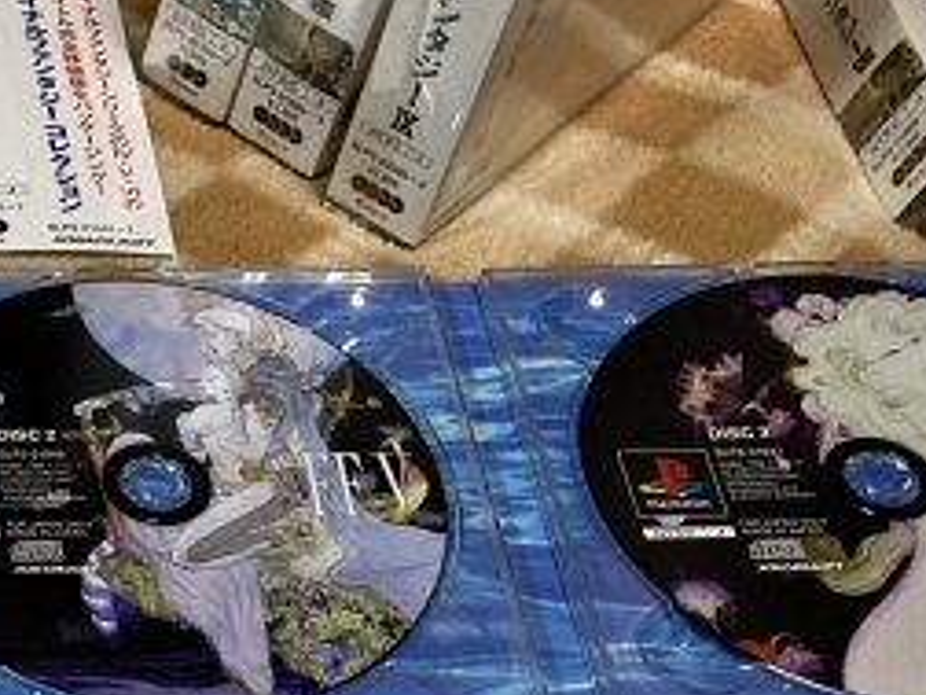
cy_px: 941
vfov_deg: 15.7
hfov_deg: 19.0
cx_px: -507
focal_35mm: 89
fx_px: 2381
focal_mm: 3.99
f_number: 1.8
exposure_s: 1/60
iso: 160
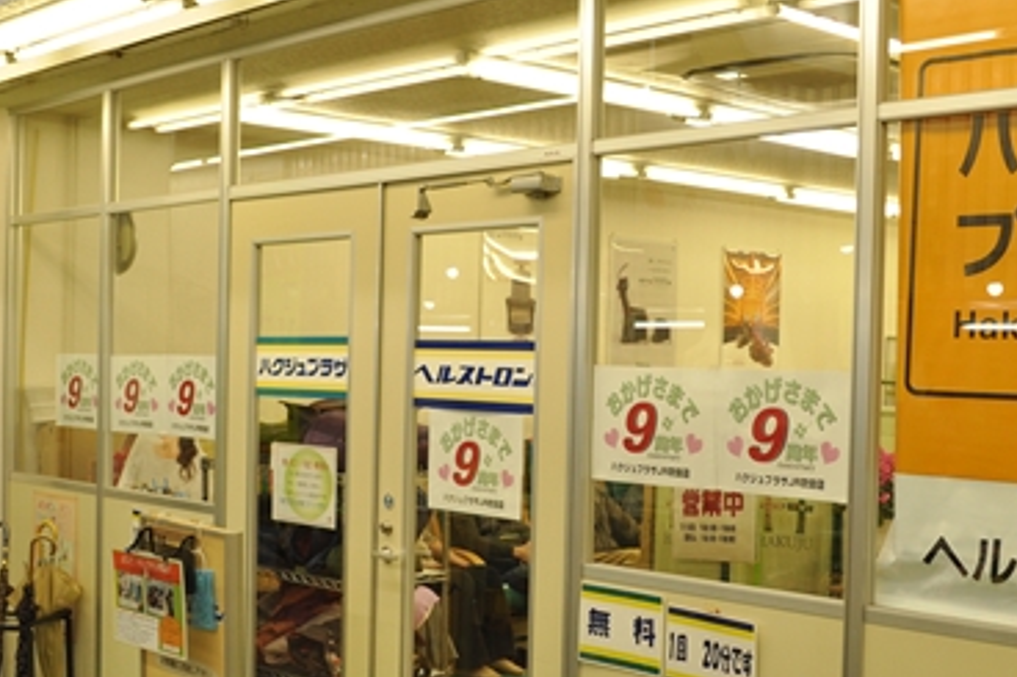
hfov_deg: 37.5
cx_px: 549
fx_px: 1497
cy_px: 414
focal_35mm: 53
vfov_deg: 25.4
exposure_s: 1/100
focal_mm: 18
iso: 400
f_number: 5
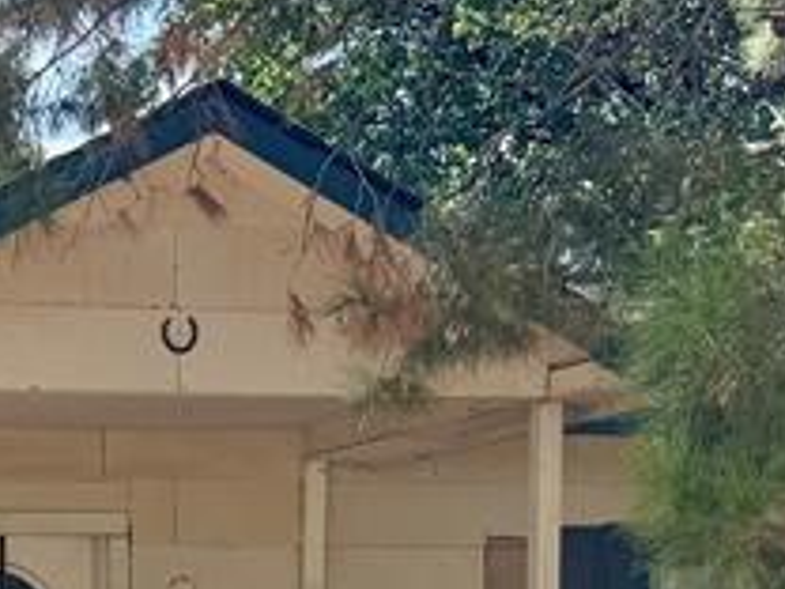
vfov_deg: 12.1
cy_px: 808
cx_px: -196
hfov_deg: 15.9
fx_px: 2676
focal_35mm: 118
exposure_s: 1/3096
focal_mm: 6.76
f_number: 1.78
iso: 80
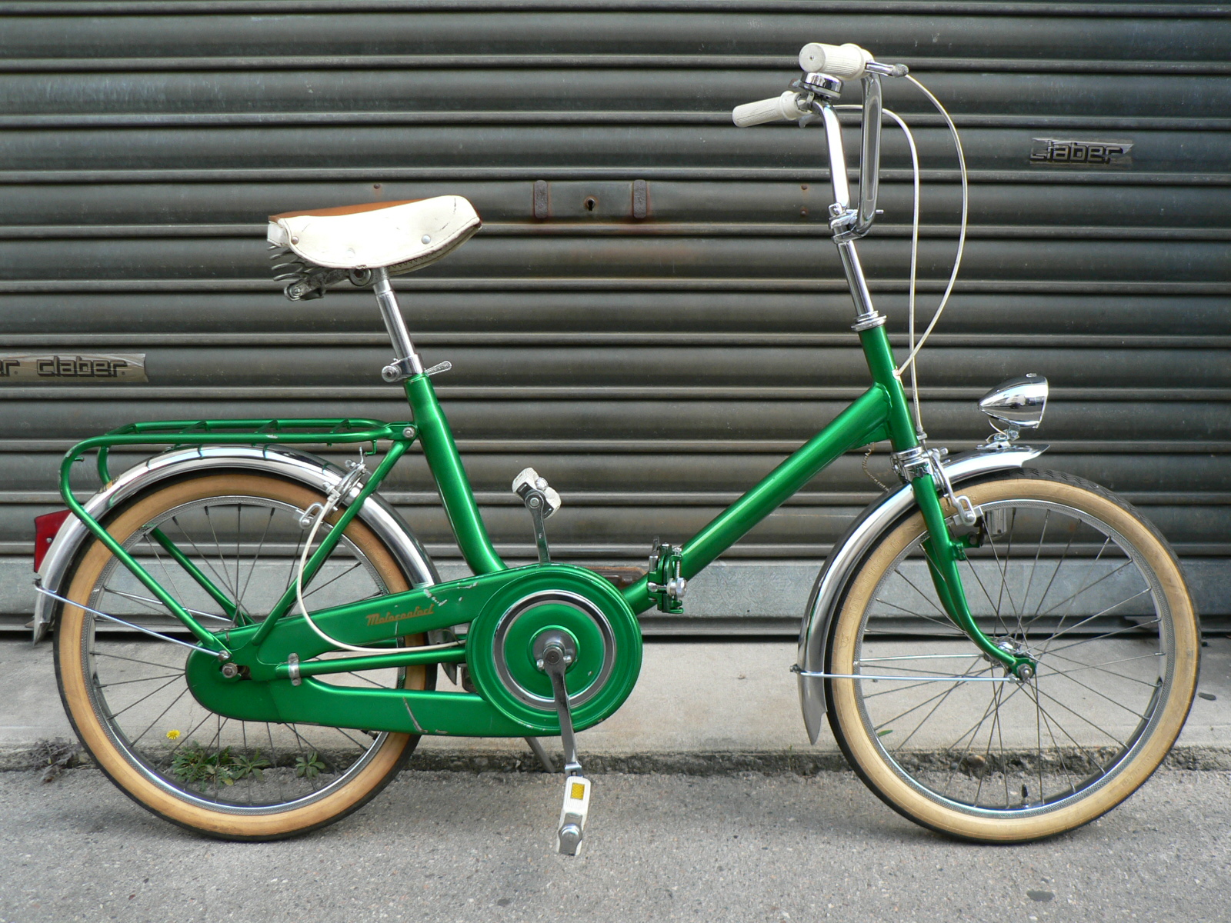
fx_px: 1422
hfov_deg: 46.8
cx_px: 616
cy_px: 462
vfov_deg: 36.0
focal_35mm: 40
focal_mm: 6.6
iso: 80
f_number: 2.8
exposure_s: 1/60
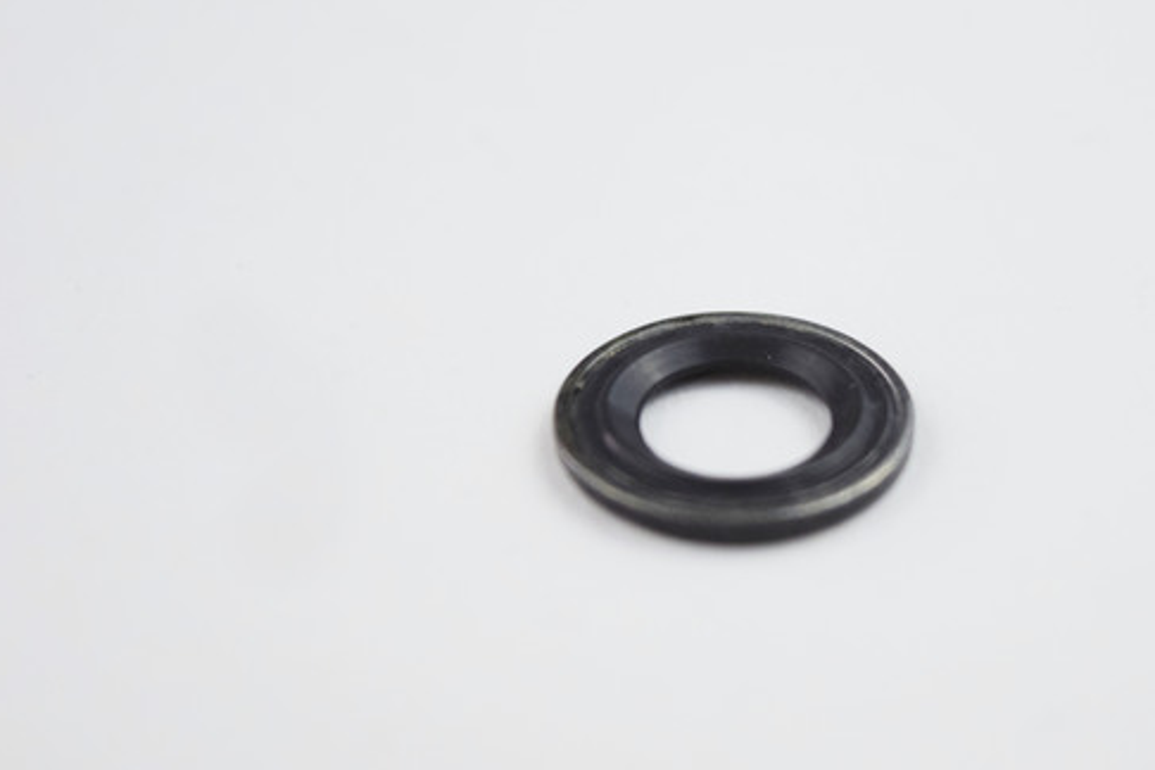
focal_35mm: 109
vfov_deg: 12.6
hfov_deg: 18.8
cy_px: 403
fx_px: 3486
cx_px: 749
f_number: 5.6
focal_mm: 55
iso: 1000
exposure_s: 1/60
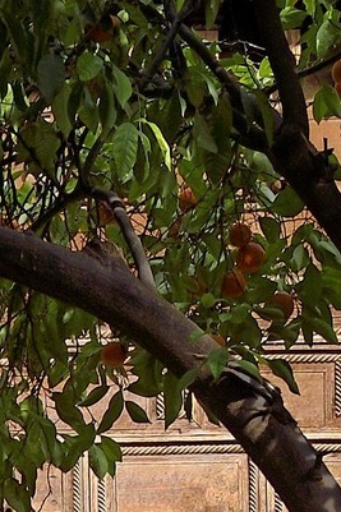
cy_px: 1333
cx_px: -370
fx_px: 3925
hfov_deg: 4.9
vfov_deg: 6.9
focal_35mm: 276
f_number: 10
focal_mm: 46
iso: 400
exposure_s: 1/200
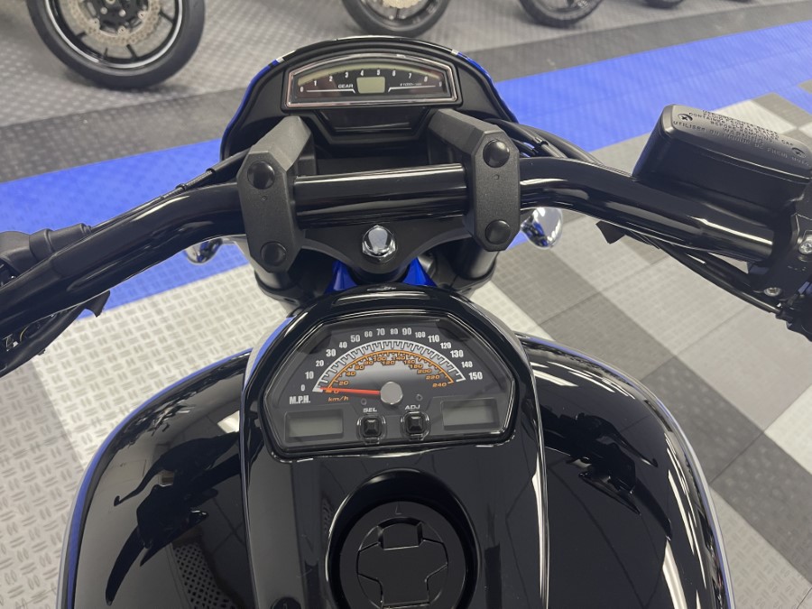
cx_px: 406
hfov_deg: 67.3
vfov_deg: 53.1
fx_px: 610
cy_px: 304
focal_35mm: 26
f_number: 1.6
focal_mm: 5.1
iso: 200
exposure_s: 1/60
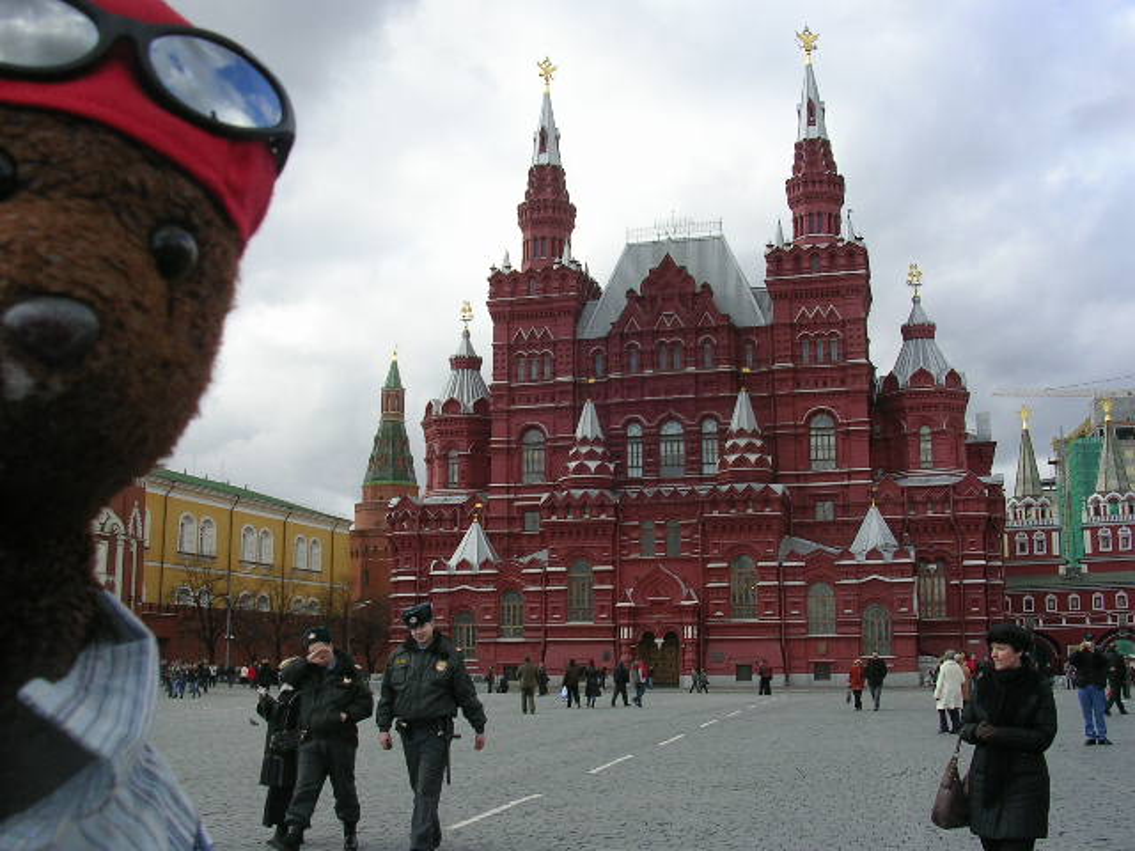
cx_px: 568
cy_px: 426
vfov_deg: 37.7
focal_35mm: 38
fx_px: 1246
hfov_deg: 49.0
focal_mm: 5.8
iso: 50
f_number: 5.6
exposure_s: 1/137
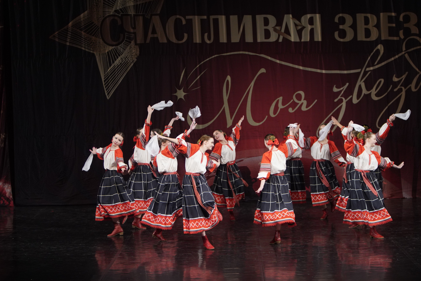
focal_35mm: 120
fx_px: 1403
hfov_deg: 17.1
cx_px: 210
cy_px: 140
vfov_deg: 11.4
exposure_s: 1/500
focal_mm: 80
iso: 1600
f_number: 2.8
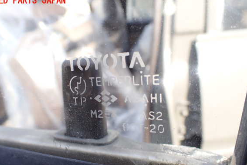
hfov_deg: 57.2
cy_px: 93
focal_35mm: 33
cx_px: 117
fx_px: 226
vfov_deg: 39.9
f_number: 3.2
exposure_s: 1/125
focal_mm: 5.4
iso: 100
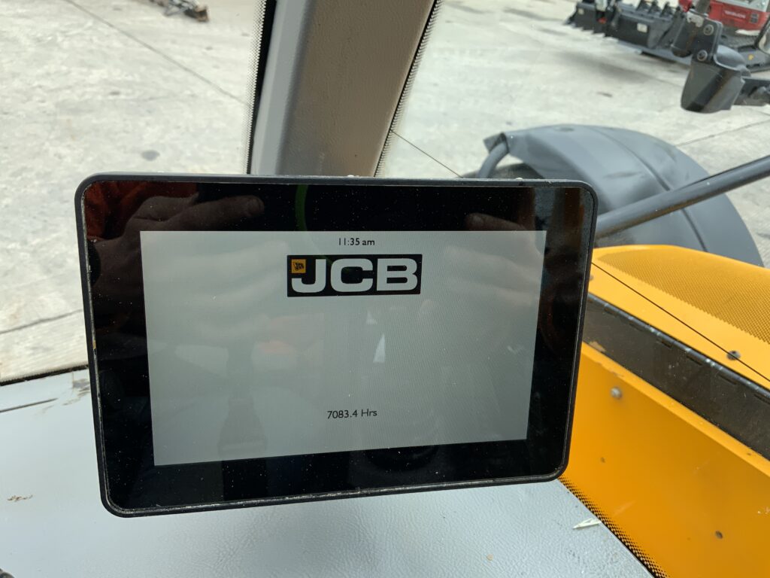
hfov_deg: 61.7
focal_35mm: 29
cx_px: 385
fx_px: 645
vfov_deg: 48.2
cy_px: 289
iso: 16
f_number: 1.8
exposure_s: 1/534
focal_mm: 3
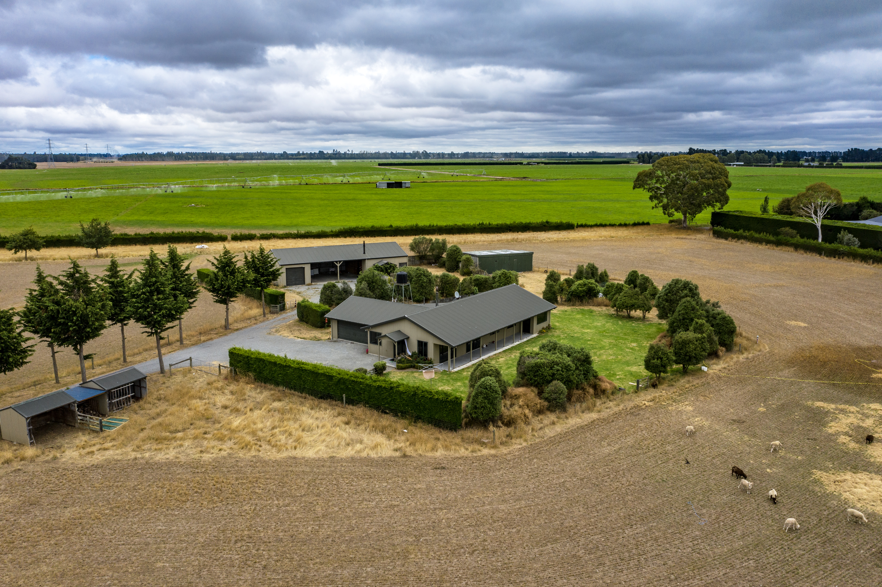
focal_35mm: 28
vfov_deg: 46.4
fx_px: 686
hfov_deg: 65.5
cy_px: 294
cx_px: 441
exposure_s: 1/400
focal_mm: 10.26
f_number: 5.6
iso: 100
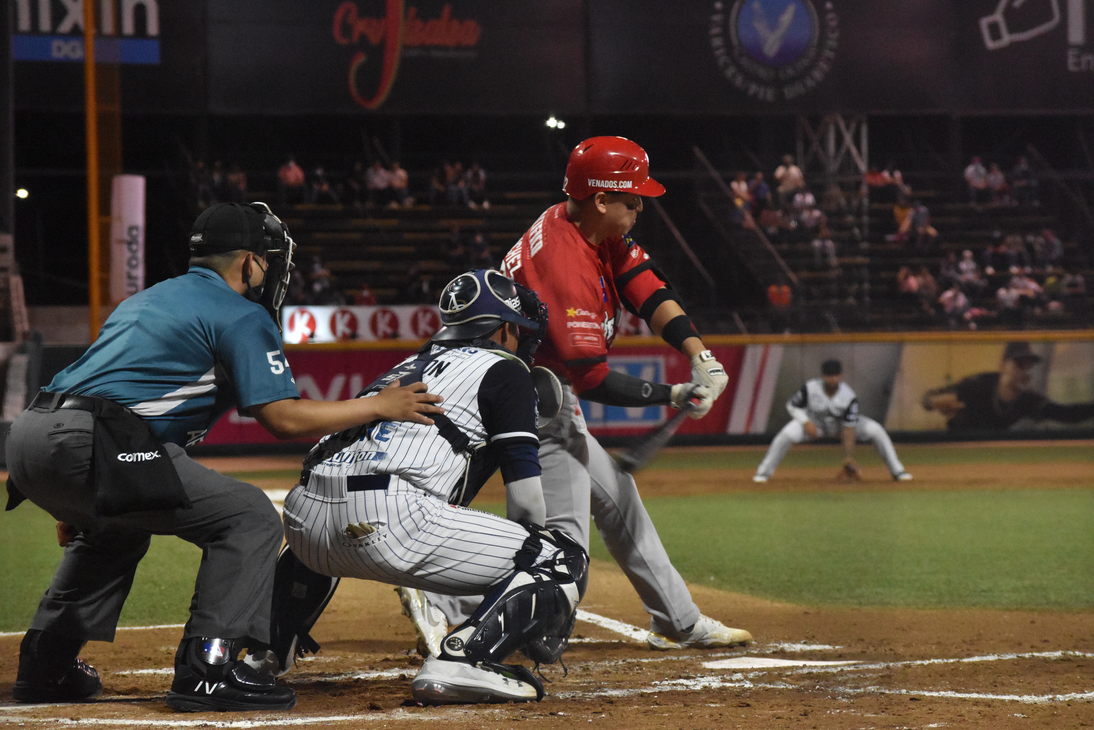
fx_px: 4786
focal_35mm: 158
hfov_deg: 13.0
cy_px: 365
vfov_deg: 8.7
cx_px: 547
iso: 6400
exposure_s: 1/640
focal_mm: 105
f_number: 5.6
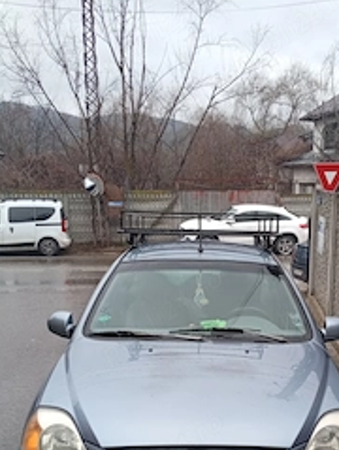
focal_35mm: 45
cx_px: 228
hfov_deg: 32.0
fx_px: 586
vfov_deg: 40.6
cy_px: 346
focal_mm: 3.98
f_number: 1.8
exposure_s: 1/50
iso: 90
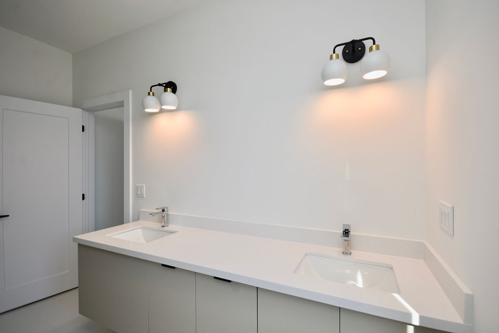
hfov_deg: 100.4
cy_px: 166
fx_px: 208
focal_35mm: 15
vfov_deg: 77.3
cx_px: 250
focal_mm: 10
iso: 200
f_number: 5.6
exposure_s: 1/125
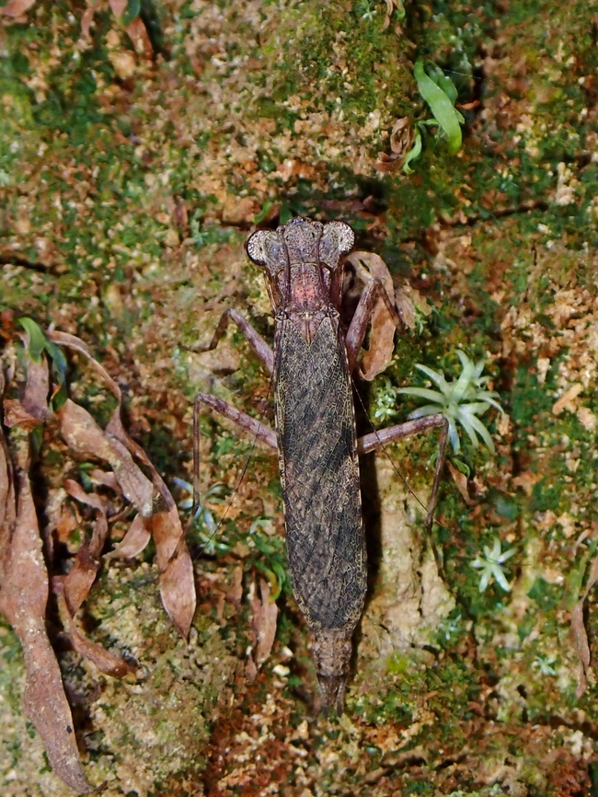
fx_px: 2302
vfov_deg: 19.6
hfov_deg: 14.8
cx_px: 299
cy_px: 398
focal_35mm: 100
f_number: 6.3
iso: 200
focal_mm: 18
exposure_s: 1/200
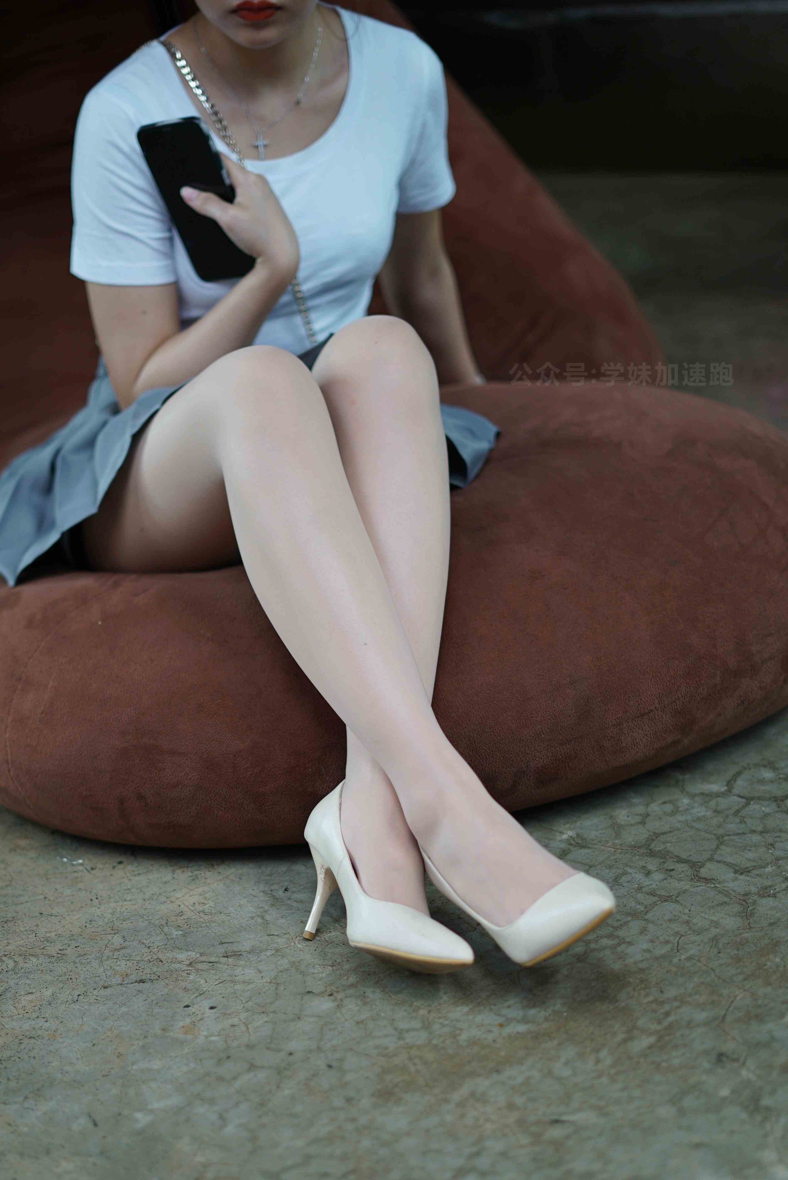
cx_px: 394
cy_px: 590
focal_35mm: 50
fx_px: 1639
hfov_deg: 27.0
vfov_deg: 39.6
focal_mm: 50
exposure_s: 1/125
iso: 200
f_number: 1.8
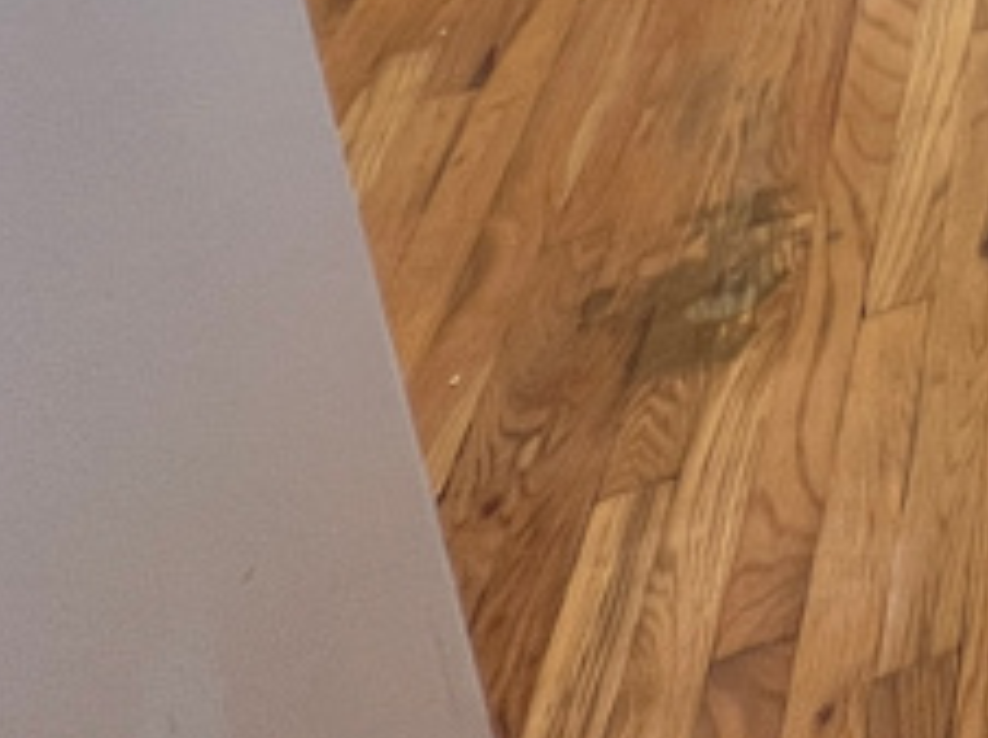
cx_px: 2055
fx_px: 1682
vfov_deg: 16.3
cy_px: -873
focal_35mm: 59
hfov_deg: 18.3
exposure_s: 1/120
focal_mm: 1.57
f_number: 1.8
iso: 32
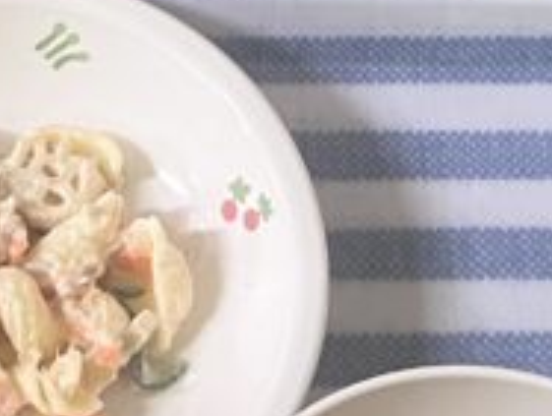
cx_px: 12
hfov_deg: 13.7
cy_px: 0
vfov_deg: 10.4
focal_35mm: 142
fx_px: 2269
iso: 125
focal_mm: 5.7
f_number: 1.5
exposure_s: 1/83
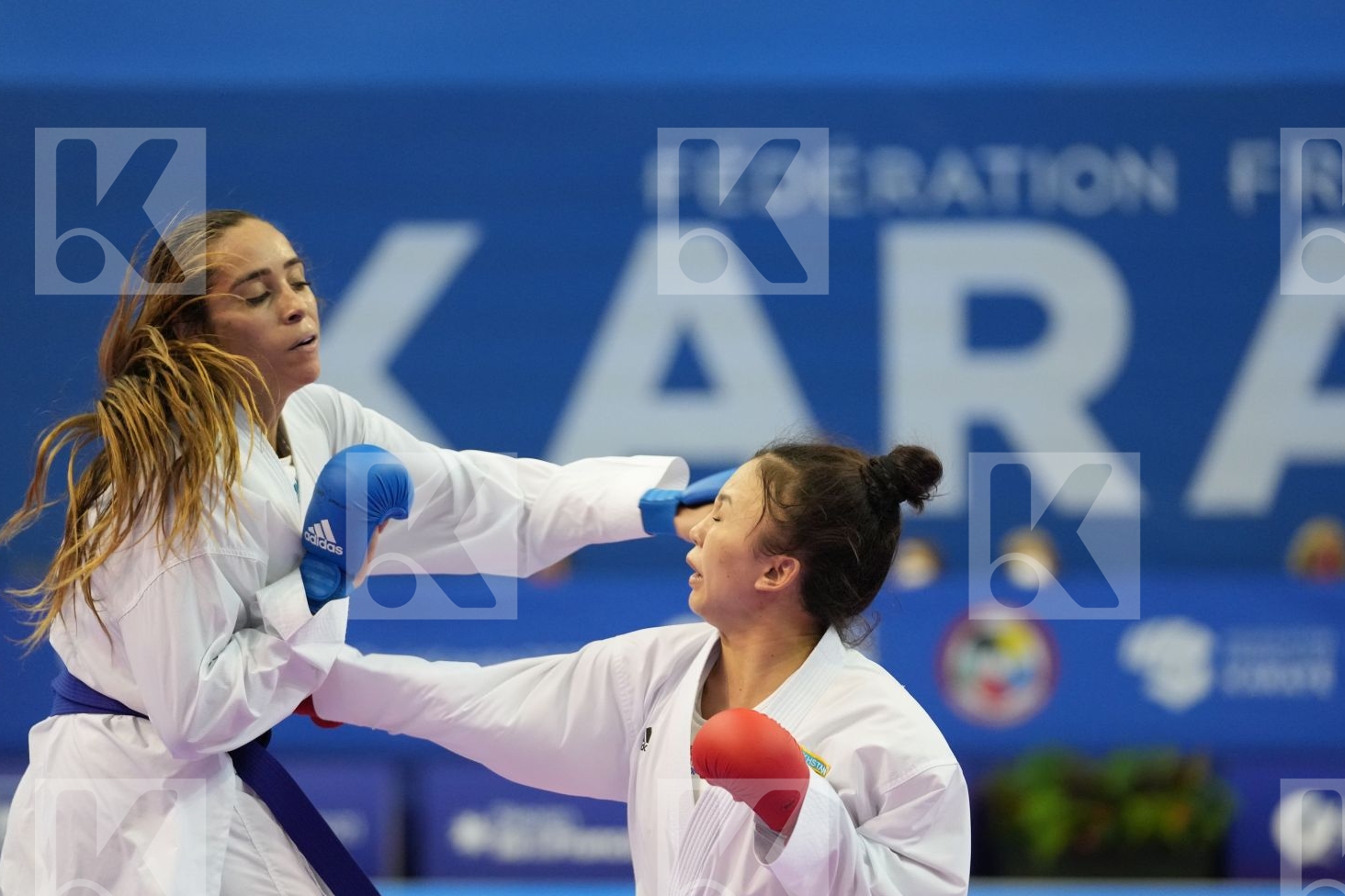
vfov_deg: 8.3
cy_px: 536
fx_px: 6201
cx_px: 743
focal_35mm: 166
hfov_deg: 12.4
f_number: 2.8
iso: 3200
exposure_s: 1/1000
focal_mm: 135
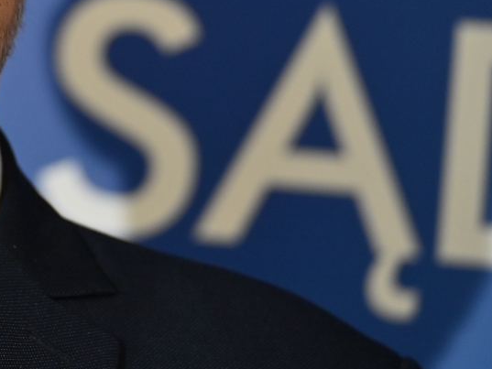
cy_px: -82
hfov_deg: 6.2
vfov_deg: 4.6
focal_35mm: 319
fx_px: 4535
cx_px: -130
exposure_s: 1/200
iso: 720
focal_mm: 110
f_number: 2.8
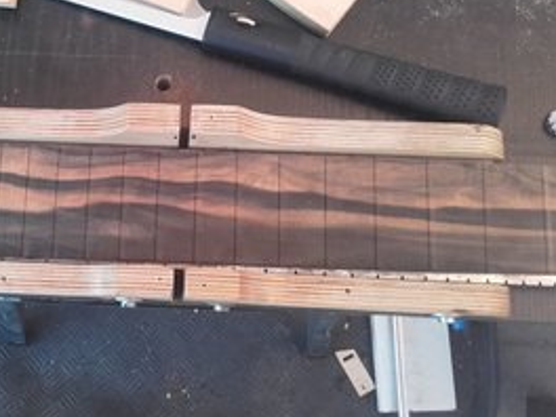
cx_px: 143
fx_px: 755
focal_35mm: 47
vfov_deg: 30.9
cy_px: 185
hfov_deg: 39.4
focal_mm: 3.31
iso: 100
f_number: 2.2
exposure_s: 1/25
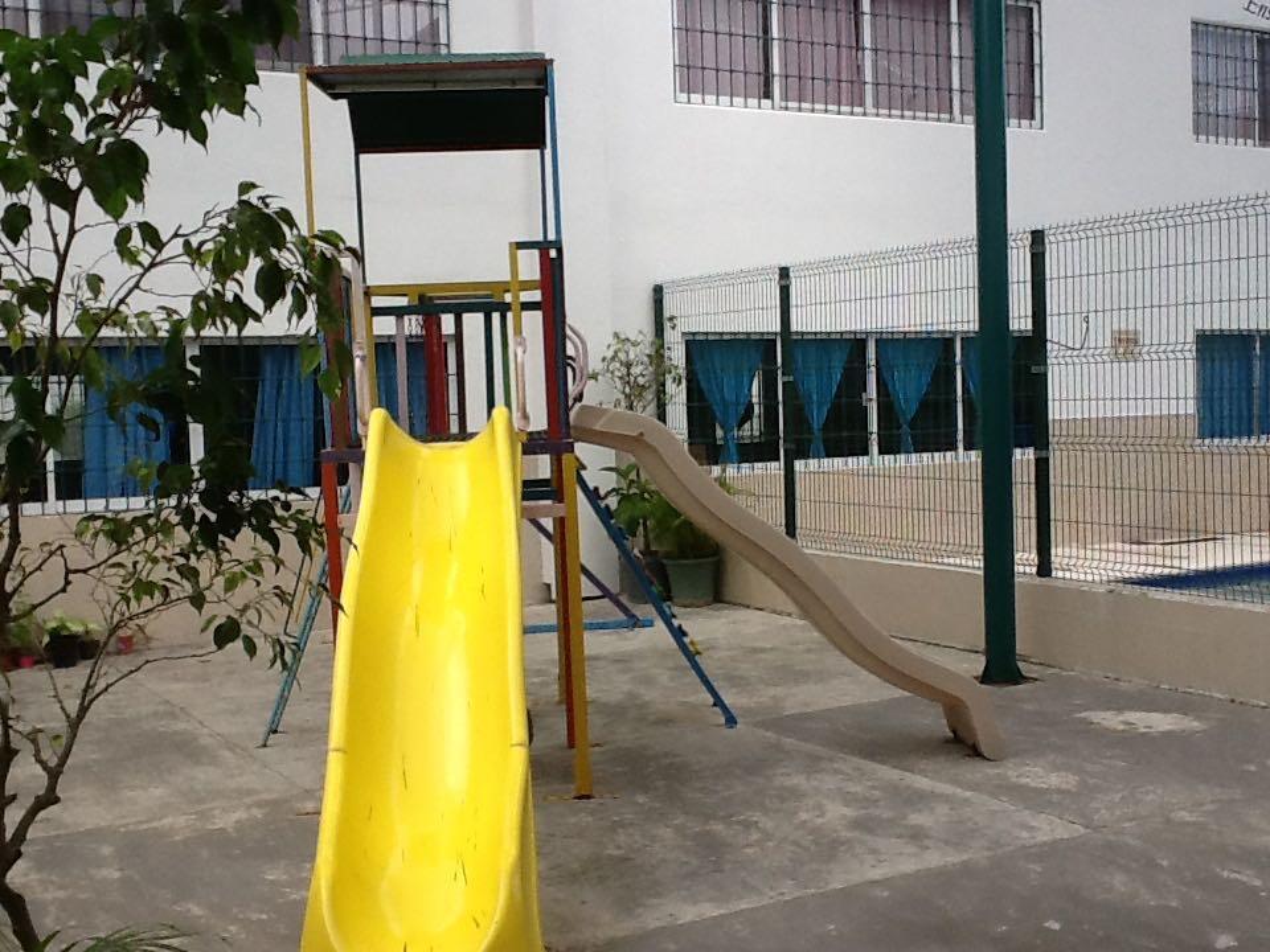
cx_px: 635
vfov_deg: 32.9
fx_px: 1614
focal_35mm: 44
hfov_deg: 42.9
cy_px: 476
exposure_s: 1/668
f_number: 2.4
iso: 40
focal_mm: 2.03
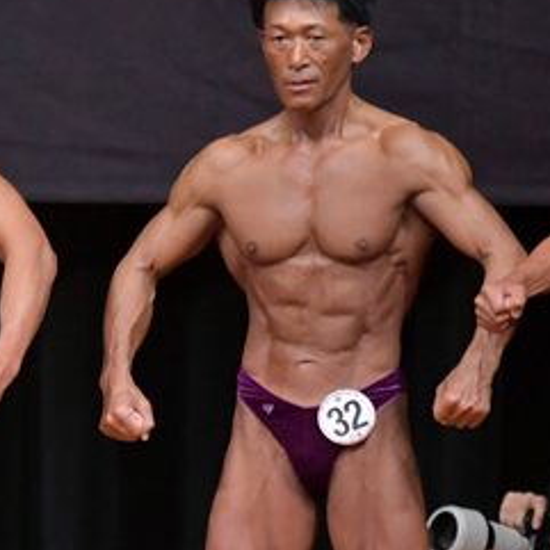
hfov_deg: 2.3
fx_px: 13985
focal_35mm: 778
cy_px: 445
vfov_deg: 2.3
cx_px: -229
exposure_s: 1/400
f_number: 5.6
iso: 5000
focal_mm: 190
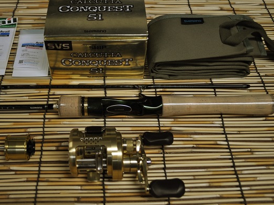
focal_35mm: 43
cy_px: 95
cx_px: 109
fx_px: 340
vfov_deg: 33.6
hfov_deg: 43.6
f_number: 4
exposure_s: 1/60
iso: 560
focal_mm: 24
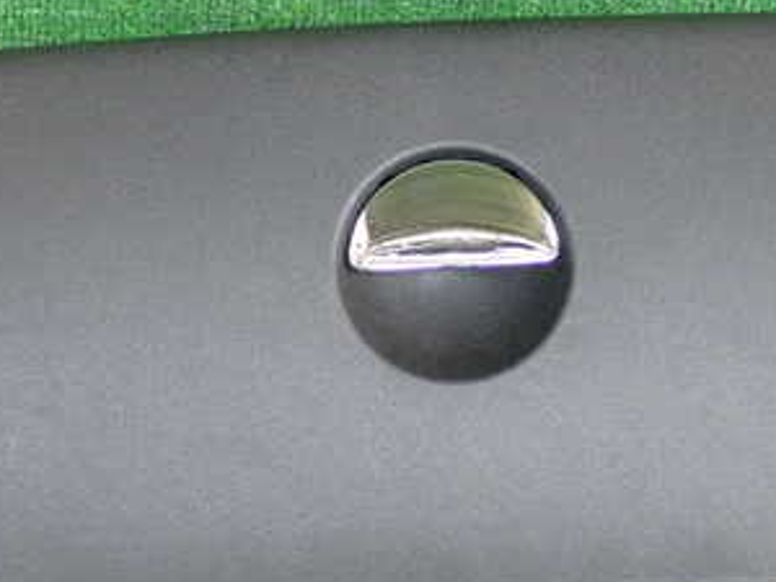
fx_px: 2421
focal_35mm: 108
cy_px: 367
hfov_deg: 18.2
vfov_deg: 13.7
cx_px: 365
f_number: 3.3
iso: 1000
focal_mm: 9.65
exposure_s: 1/125
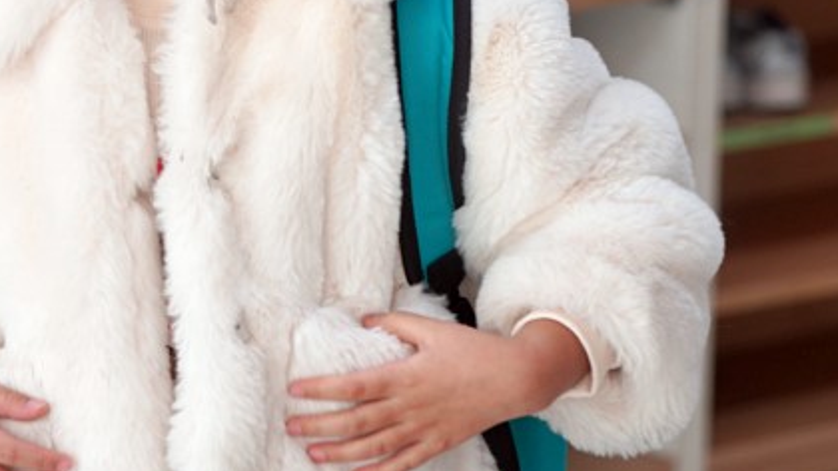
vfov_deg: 5.1
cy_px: -52
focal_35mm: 238
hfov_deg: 9.0
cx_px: 114
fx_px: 5287
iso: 400
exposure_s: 1/160
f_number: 4
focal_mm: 106
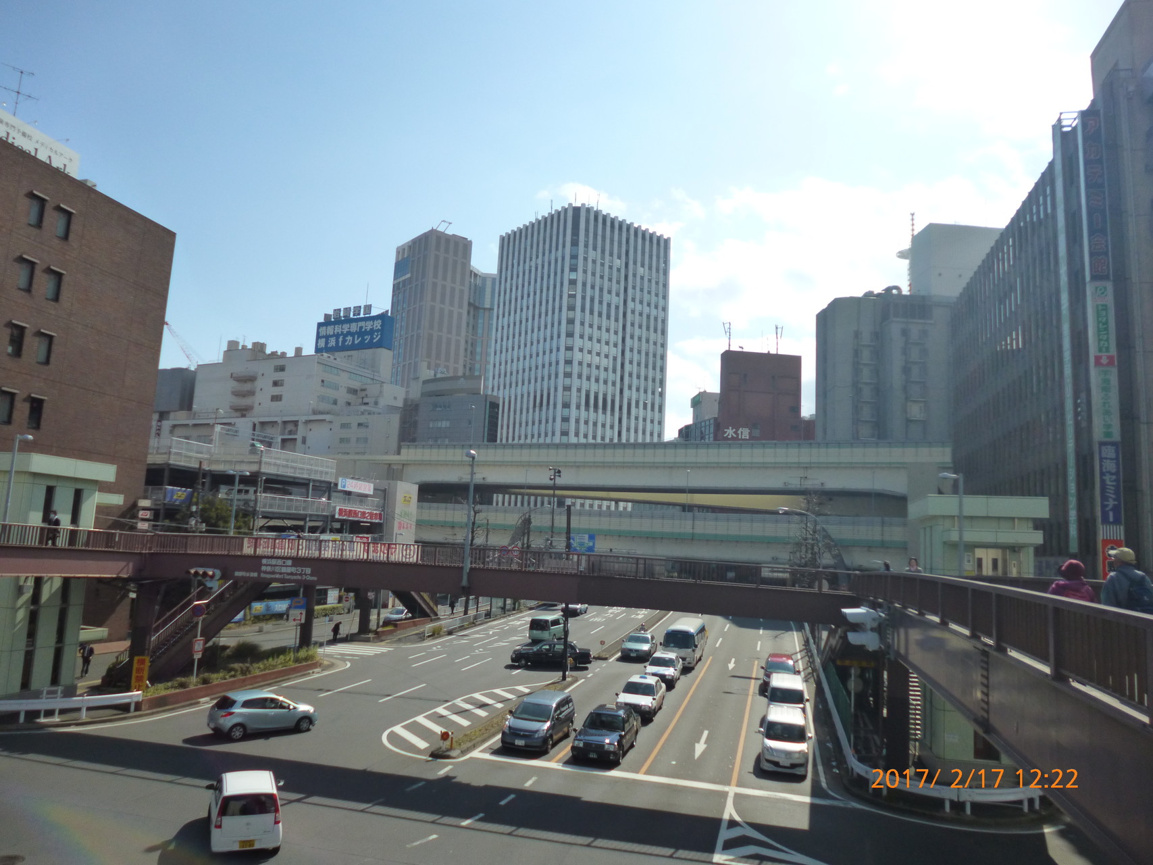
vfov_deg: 56.8
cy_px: 432
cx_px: 576
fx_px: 799
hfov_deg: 71.6
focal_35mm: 24
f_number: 9
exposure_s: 1/250
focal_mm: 4.3
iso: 160
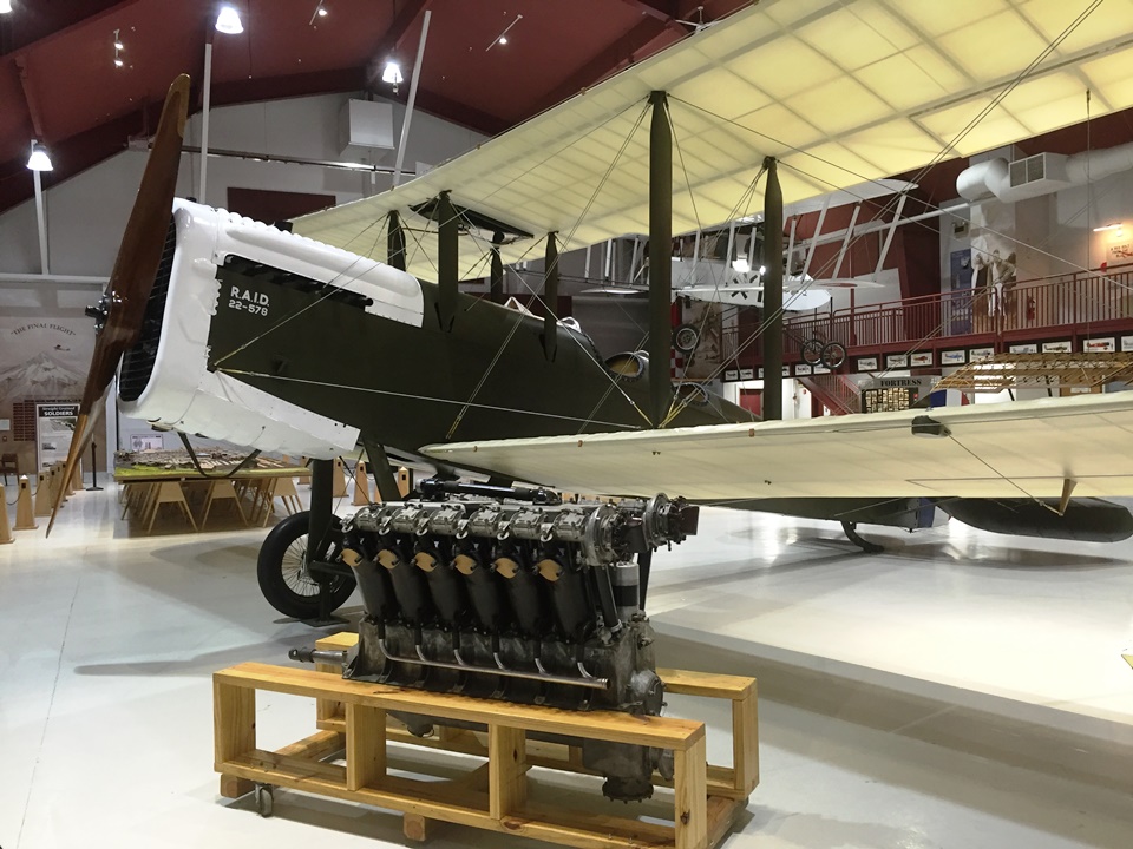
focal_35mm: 29
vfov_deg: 48.2
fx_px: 949
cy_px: 424
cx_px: 566
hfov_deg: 61.7
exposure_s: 1/30
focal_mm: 4.15
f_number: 2.2
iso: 125
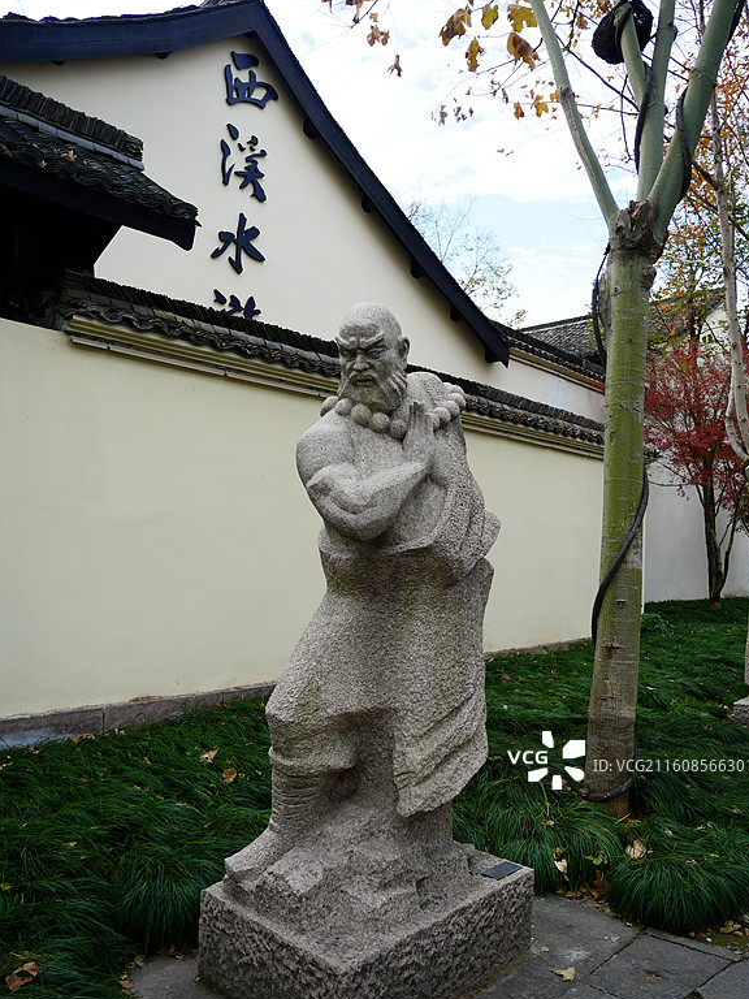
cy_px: 516
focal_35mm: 25
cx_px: 388
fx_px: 721
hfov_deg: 54.9
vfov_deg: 69.4
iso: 200
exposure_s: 1/250
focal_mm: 12
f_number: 4.5
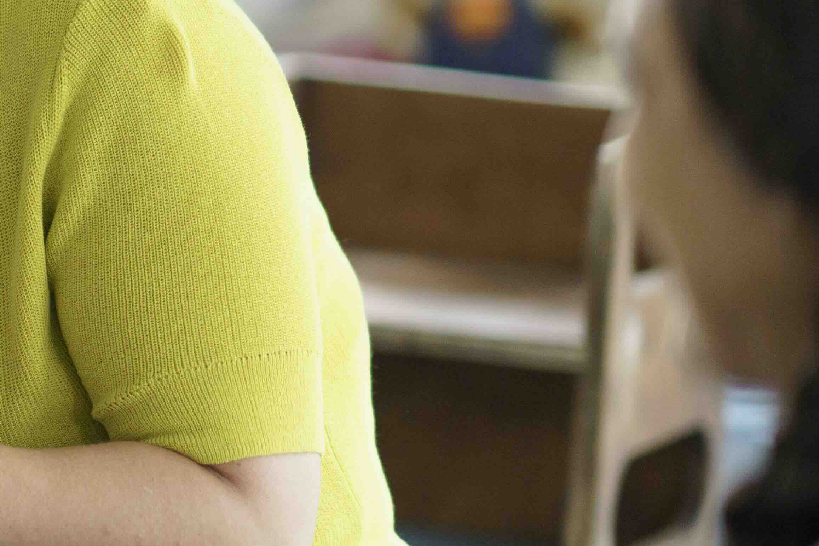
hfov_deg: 6.3
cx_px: -650
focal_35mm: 318
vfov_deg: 4.3
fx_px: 7233
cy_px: 112
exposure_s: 1/500
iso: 500
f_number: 1.4
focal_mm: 85
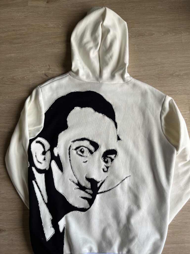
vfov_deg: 67.3
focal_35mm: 26
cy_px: 127
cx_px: 95
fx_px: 190
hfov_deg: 53.1
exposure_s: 1/257
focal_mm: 5.1
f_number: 1.6
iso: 40
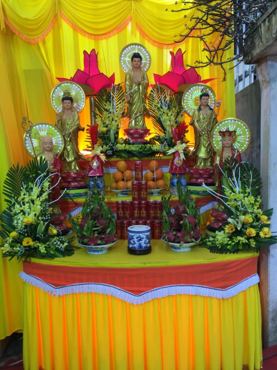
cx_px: 138
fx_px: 309
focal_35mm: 29
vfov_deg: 61.7
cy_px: 185
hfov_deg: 48.2
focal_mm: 4.15
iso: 32
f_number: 2.2
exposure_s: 1/50
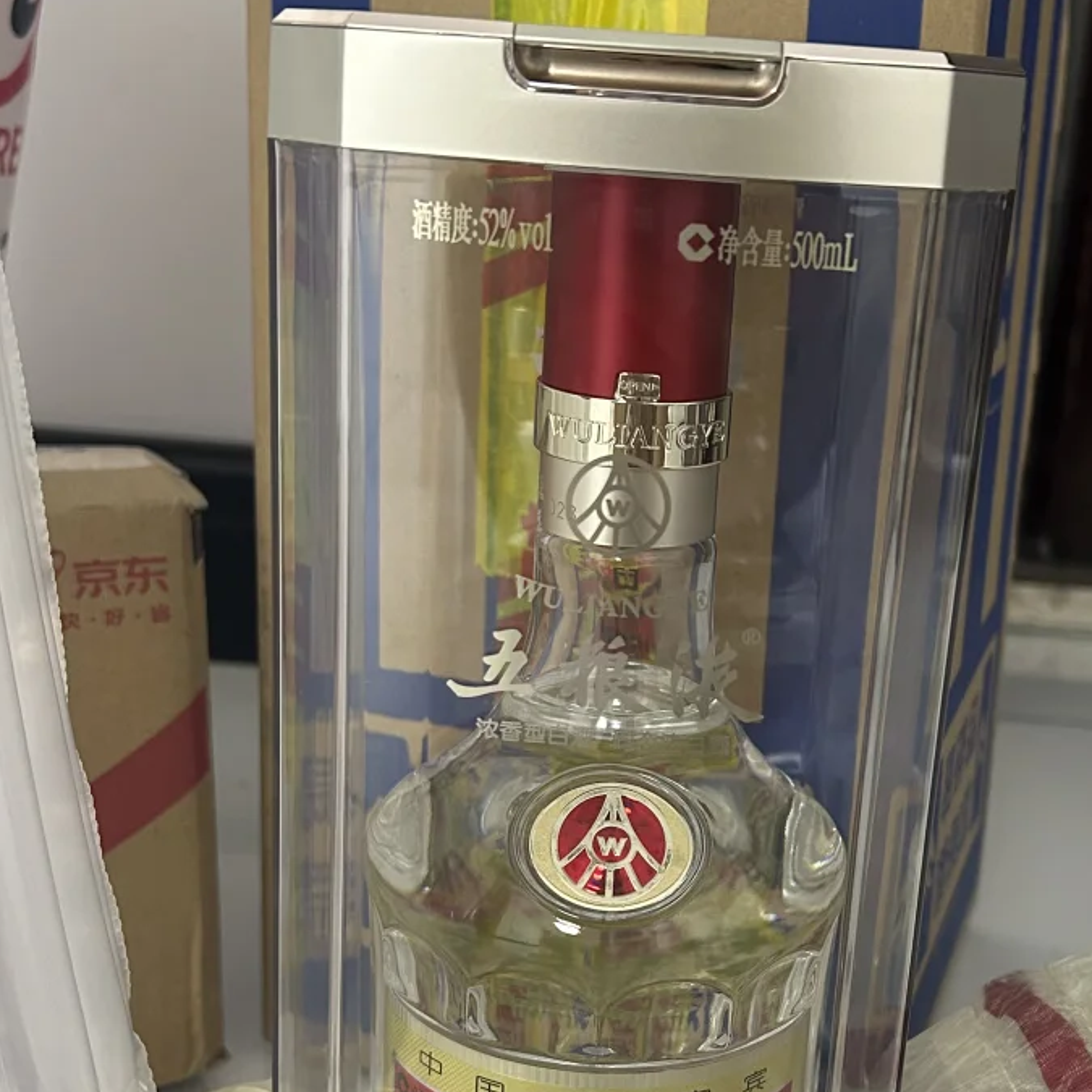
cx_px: 667
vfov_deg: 34.6
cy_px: 613
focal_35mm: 49
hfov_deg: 34.5
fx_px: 1749
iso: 250
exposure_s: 1/50
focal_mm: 5.7
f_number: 1.5
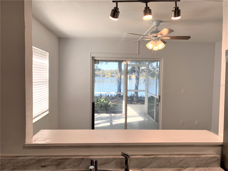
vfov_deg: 53.1
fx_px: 171
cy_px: 86
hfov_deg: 67.3
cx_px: 114
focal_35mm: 26
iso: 25
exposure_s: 1/195
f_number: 1.8
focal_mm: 4.25
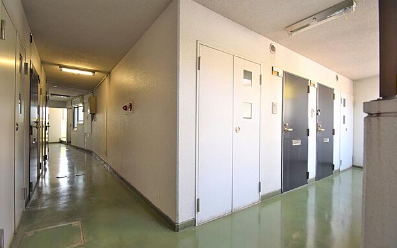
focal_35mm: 16
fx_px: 173
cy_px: 130
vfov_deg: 71.2
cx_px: 197
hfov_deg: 97.8
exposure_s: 1/60
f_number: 4
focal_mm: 10
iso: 400
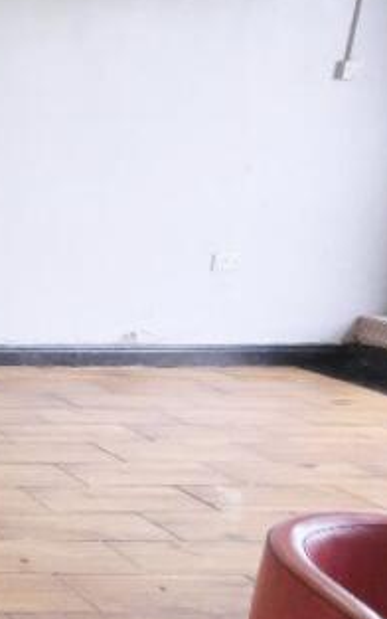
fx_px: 843
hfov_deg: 14.6
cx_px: -565
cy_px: 282
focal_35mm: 50
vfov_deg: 40.2
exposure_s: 1/18
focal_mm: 10
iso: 6400
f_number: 11
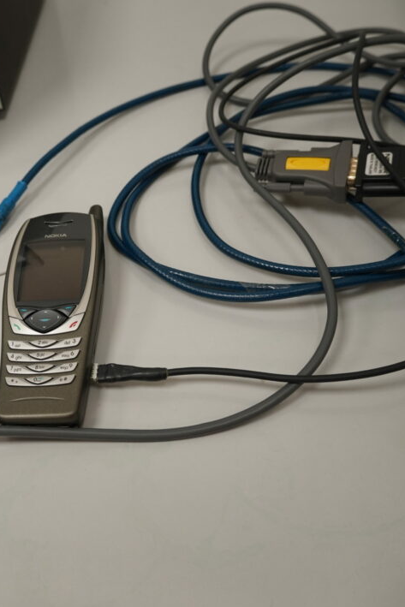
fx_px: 658
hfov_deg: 33.9
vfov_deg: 49.5
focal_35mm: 39
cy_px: 301
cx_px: 131
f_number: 4
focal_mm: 18
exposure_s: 1/60
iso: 200
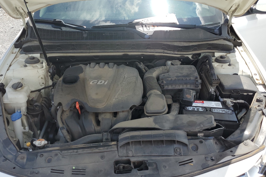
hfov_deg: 58.6
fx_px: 236
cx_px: 122
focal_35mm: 32
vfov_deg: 41.1
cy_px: 87
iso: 50
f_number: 1.5
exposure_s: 1/1667
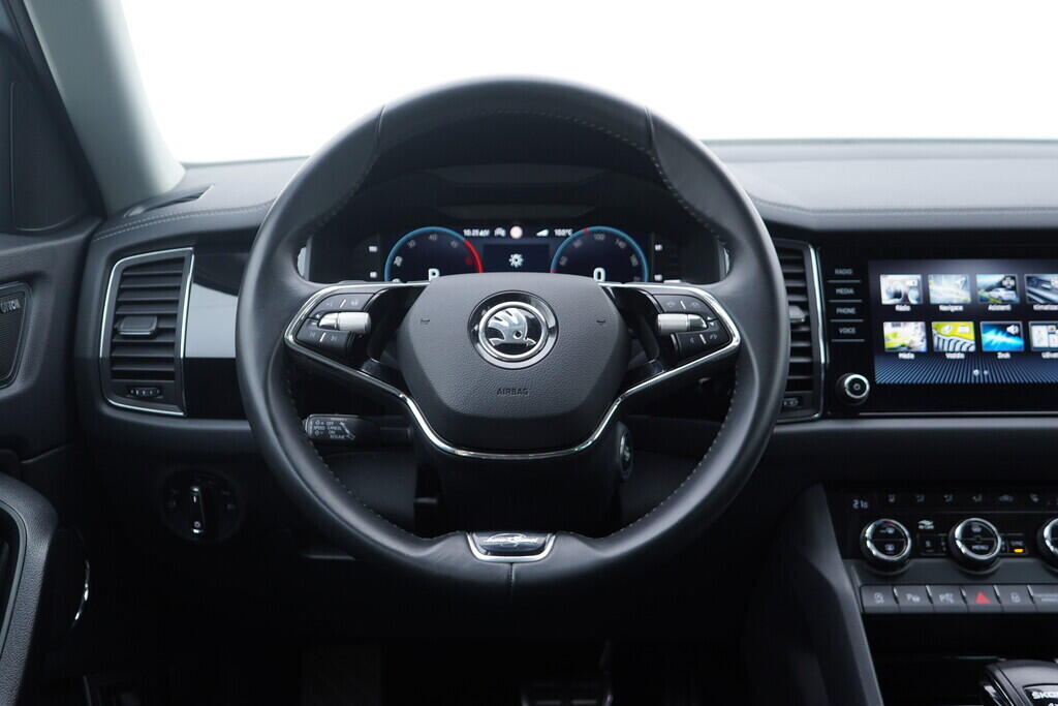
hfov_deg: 53.1
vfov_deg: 36.9
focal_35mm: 36
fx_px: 1058
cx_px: 529
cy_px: 353
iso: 160
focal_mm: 24
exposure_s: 1/40
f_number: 2.8
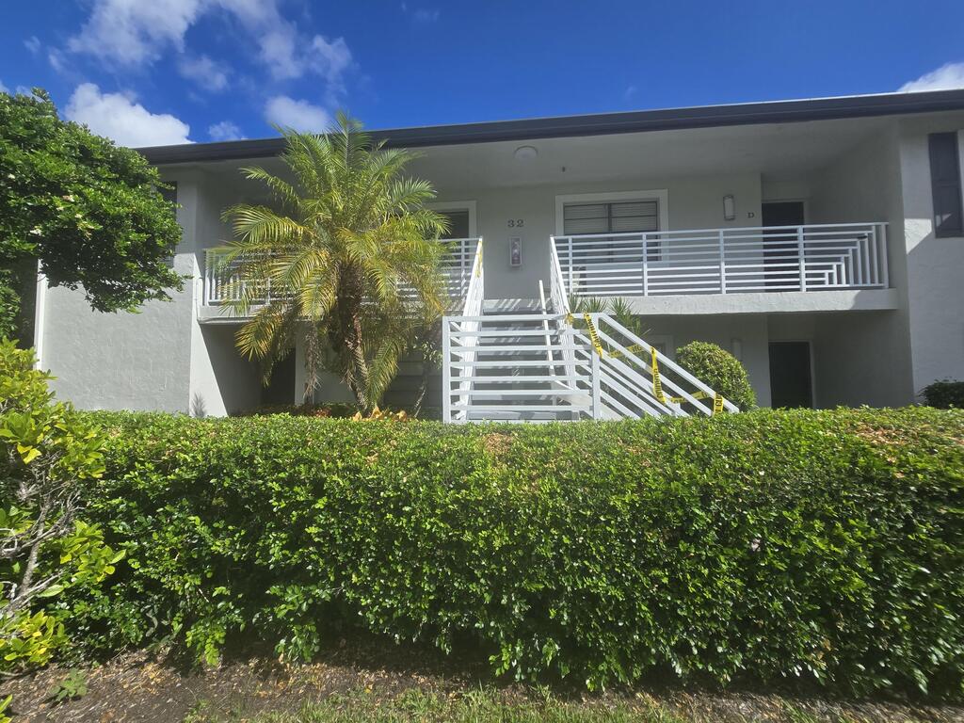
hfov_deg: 106.2
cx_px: 482
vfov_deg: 89.9
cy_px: 362
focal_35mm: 13
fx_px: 362
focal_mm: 2.2
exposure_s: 1/2105
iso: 50
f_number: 2.2
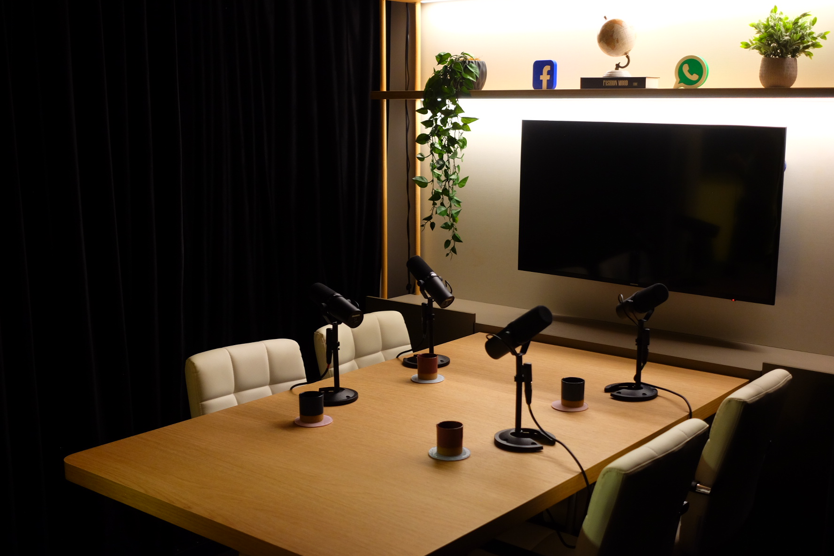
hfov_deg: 47.4
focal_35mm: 41
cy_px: 278
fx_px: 950
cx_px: 417
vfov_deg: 32.6
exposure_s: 1/30
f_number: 2.8
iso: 800
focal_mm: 27
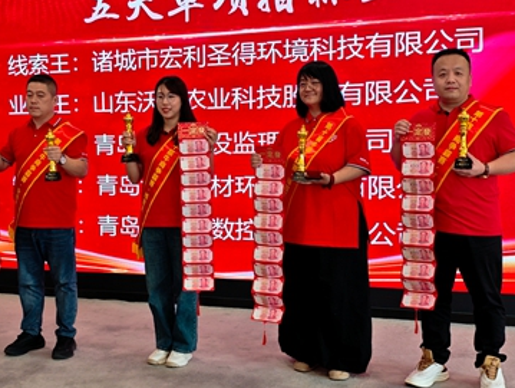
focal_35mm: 48
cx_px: 195
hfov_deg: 39.4
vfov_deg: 30.3
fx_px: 715
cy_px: 169
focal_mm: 6.68
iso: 250
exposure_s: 1/250
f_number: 1.42
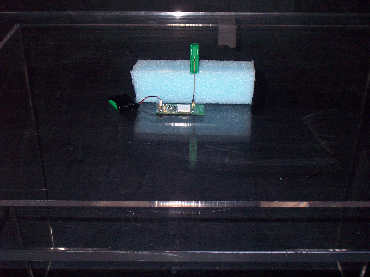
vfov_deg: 29.7
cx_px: 185
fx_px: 524
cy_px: 138
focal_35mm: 49
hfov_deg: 38.9
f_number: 4
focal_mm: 8
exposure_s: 1/80
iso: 200
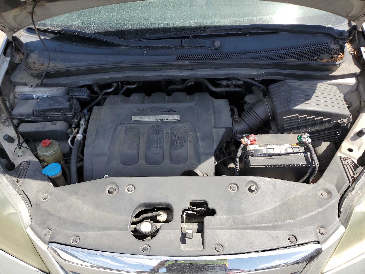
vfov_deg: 53.1
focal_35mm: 26
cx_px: 182
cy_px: 137
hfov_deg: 67.3
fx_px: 274
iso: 50
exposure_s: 1/1250
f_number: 1.5
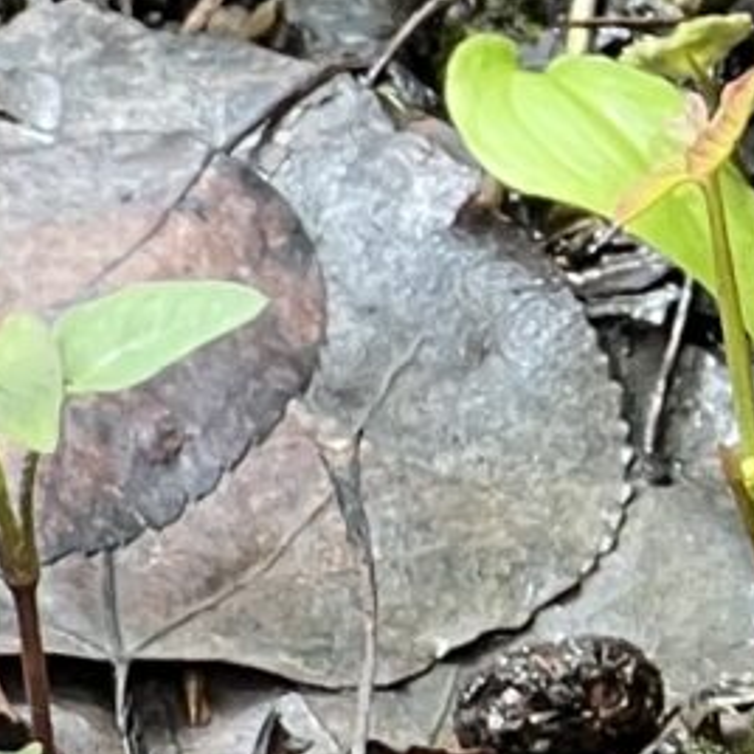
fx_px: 15994
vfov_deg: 2.7
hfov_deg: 2.6
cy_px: -107
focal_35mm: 649
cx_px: 3272
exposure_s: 1/99
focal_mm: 9
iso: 32
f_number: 2.8
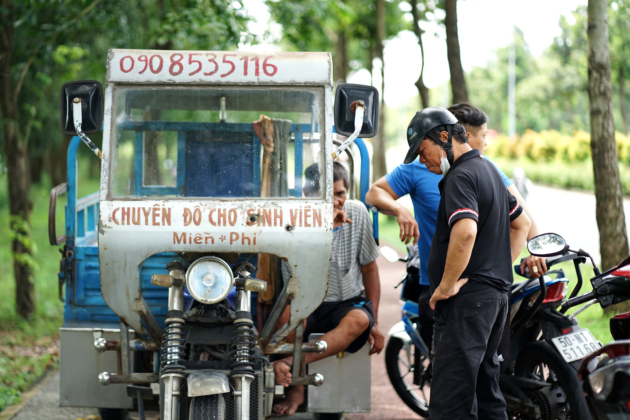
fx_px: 1487
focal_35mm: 85
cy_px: 210
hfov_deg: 23.9
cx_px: 315
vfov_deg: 16.1
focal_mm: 85
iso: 200
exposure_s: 1/800
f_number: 1.8
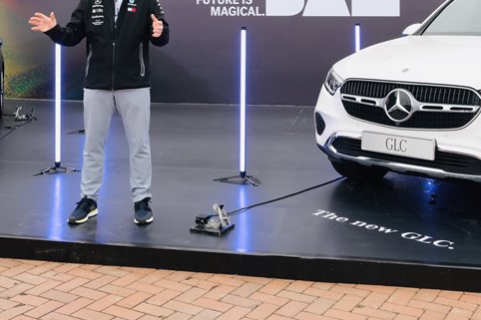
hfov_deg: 38.9
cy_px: 6
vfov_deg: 25.3
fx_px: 681
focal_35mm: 51
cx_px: 221
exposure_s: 1/100
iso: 400
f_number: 8
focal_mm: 24
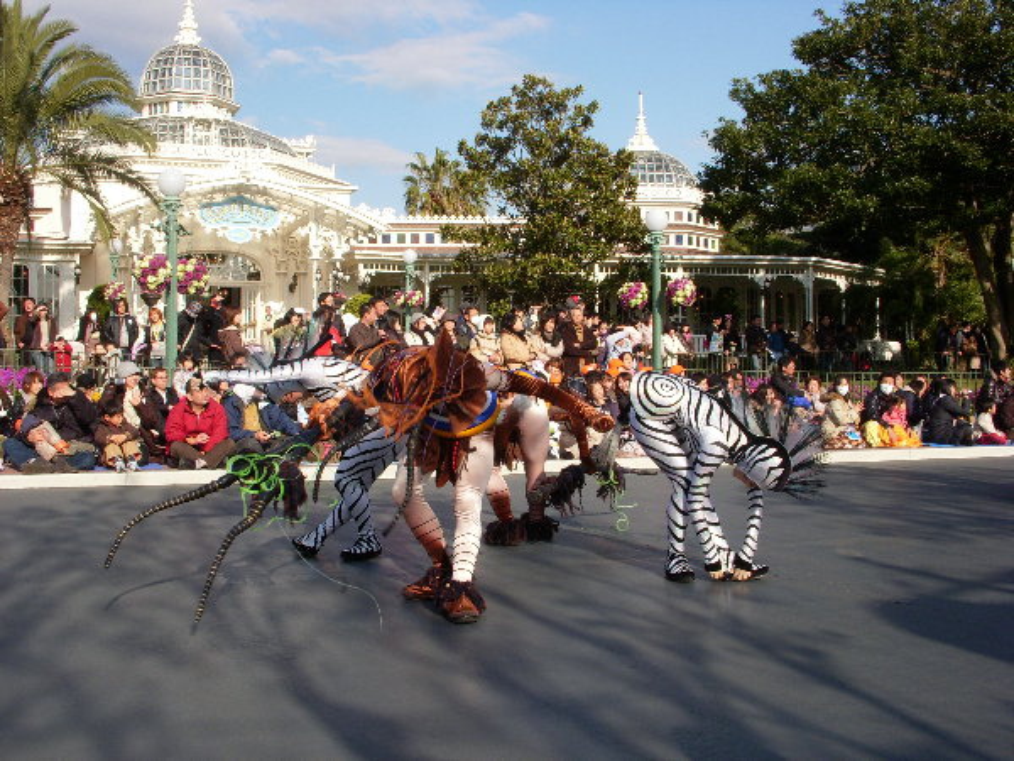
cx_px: 507
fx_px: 1113
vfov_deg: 37.7
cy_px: 380
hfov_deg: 49.0
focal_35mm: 38
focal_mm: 6.3
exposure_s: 1/250
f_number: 6.6
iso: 100
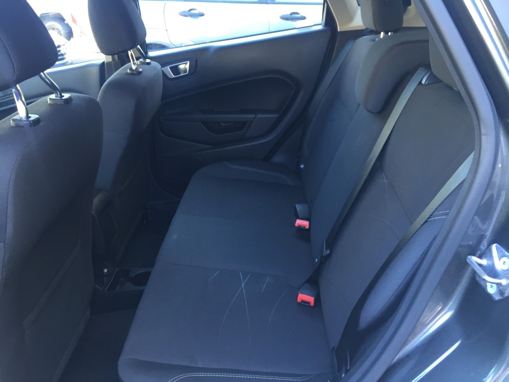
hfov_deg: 61.7
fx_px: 426
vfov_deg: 48.2
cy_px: 191
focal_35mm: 29
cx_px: 254
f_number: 2.2
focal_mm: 4.15
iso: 64
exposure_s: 1/30
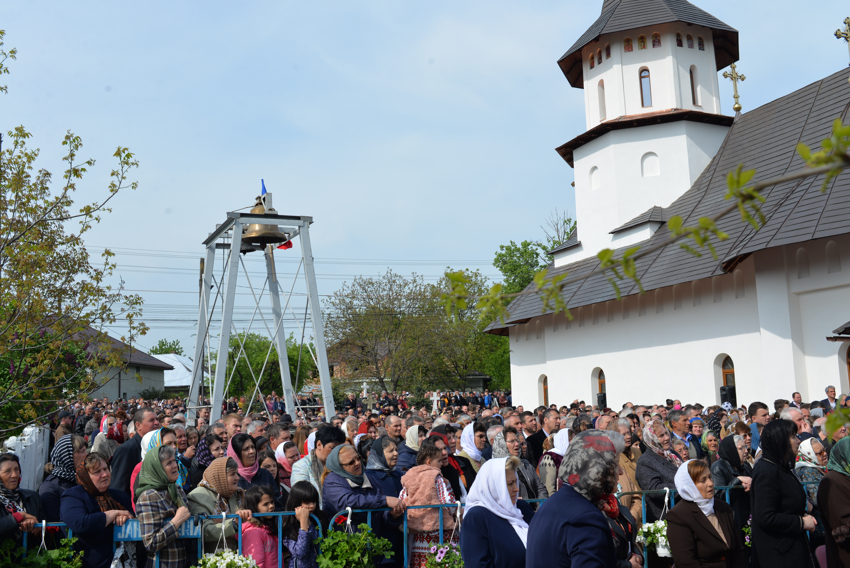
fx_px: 827
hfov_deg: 54.4
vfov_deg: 37.9
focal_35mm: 35
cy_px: 284
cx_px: 425
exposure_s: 1/400
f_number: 10
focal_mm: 35
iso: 200
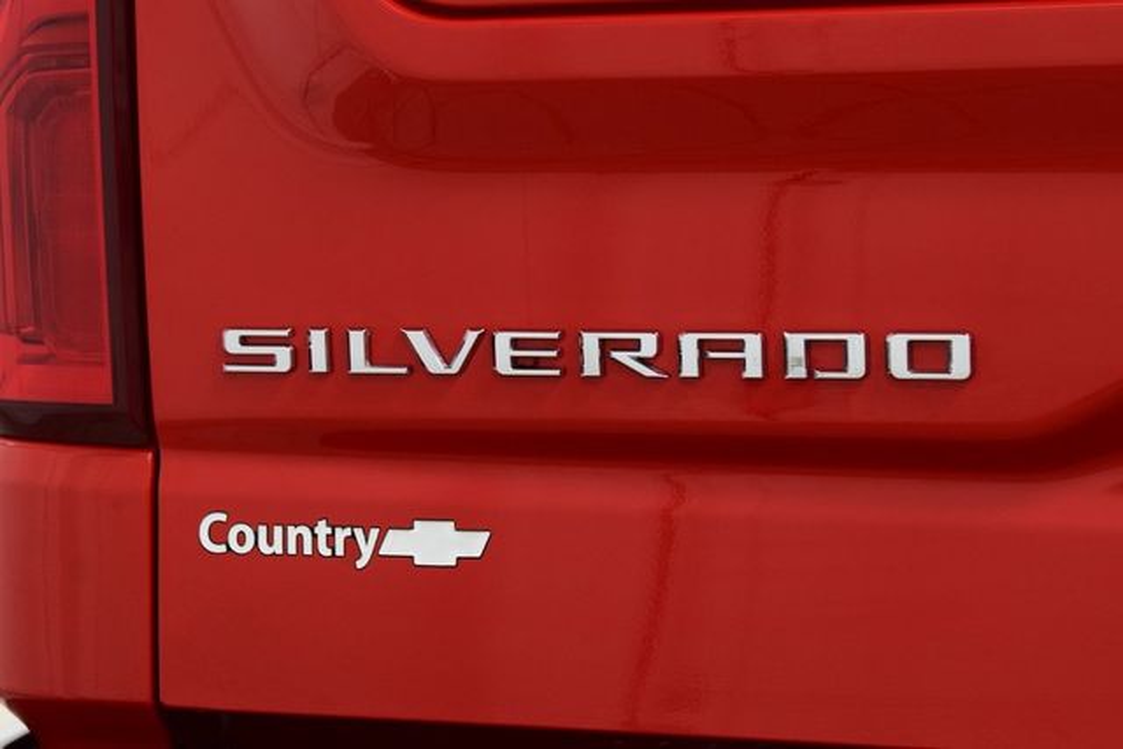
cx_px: 562
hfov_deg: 21.9
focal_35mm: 93
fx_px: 2902
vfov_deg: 14.7
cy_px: 374
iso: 1600
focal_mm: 62
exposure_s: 1/30
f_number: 6.3
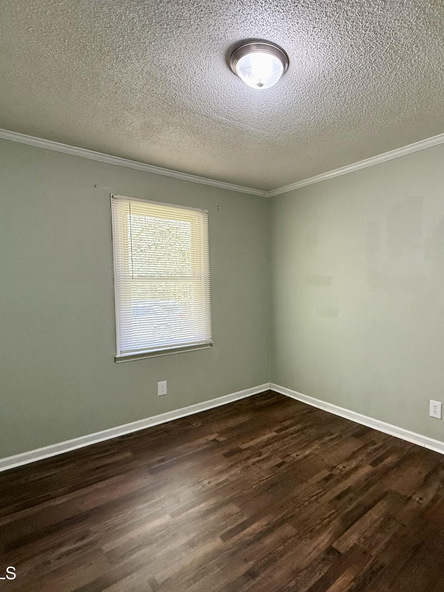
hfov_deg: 67.1
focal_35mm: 19
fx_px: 325
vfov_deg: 84.7
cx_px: 289
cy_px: 300
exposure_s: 1/120
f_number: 2.2
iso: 400
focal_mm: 2.22
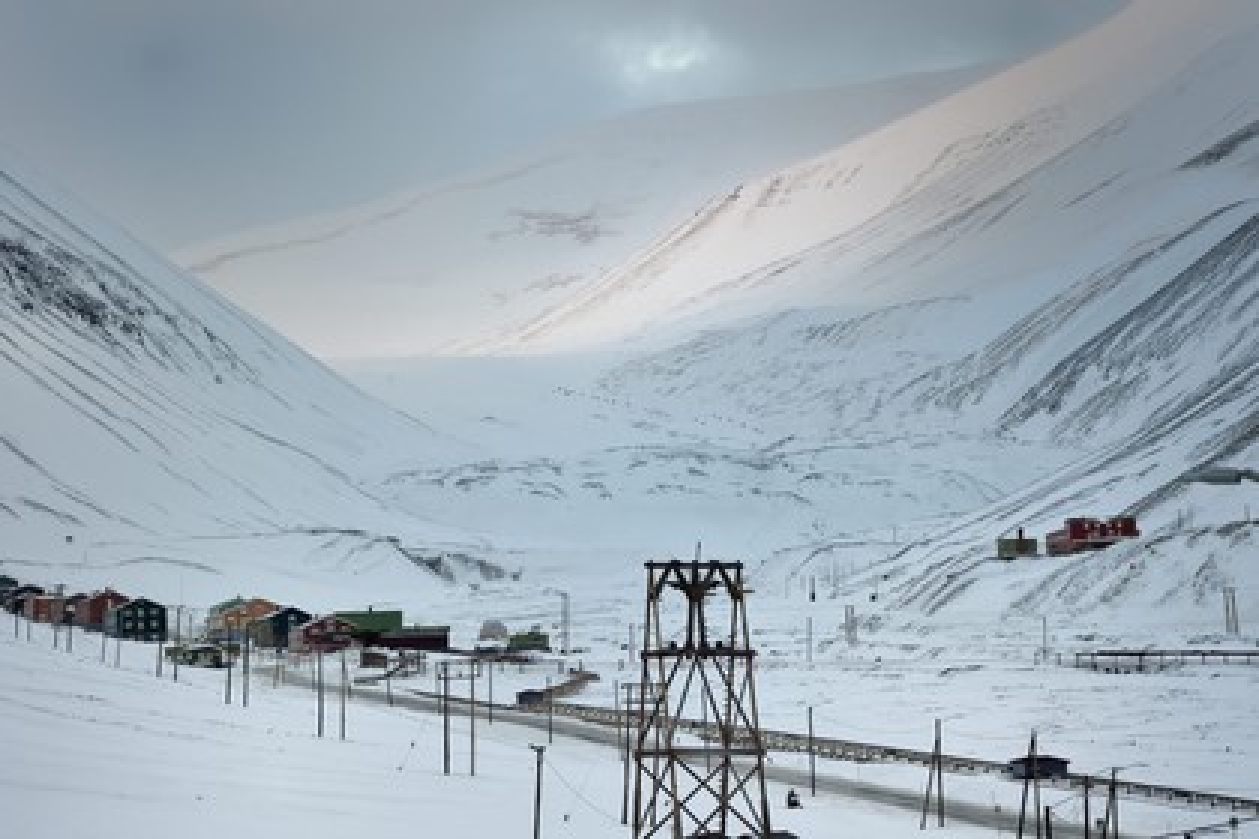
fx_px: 4721
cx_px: 630
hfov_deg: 15.2
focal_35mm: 135
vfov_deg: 10.2
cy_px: 420
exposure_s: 1/250
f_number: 8
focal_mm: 135
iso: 400
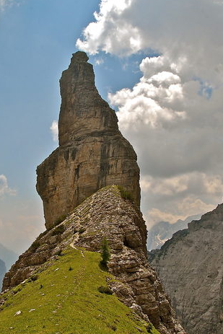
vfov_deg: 54.4
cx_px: 91
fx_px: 325
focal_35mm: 35
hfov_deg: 37.8
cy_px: 159
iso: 500
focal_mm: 18
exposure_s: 1/750
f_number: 14
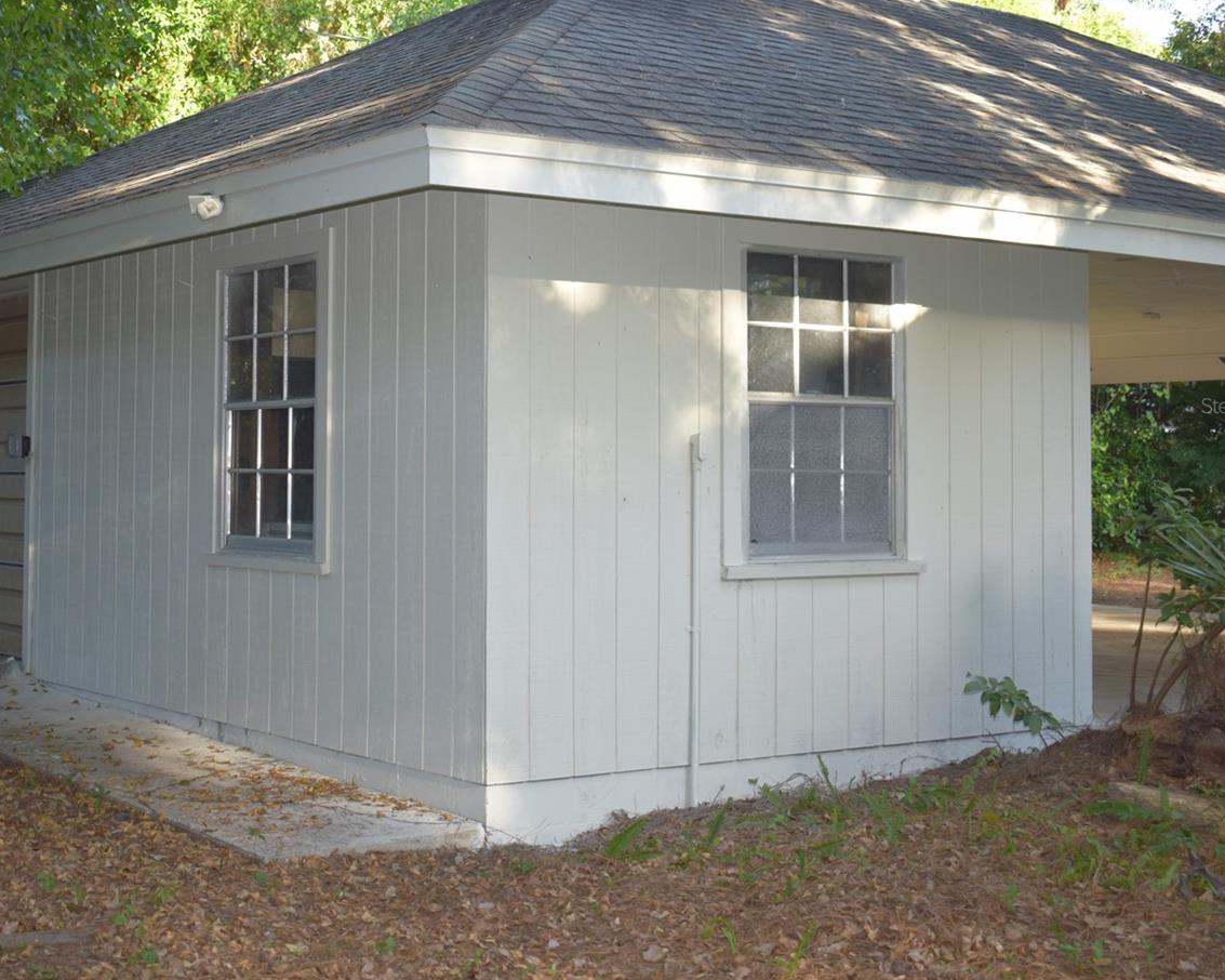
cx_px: 432
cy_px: 406
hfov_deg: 34.7
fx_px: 1945
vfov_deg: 28.2
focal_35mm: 54
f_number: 4
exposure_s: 1/160
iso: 400
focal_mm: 27
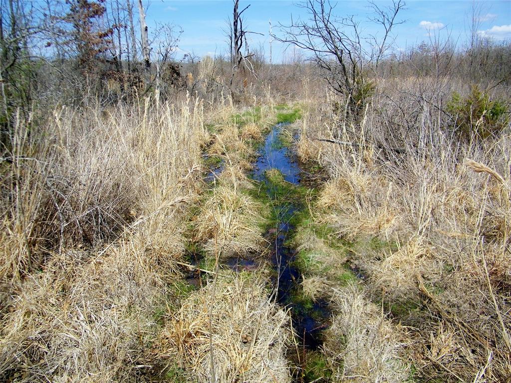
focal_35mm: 28
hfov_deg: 63.4
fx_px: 413
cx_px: 256
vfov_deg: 49.7
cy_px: 192
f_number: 7
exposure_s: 1/250
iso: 80
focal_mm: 5
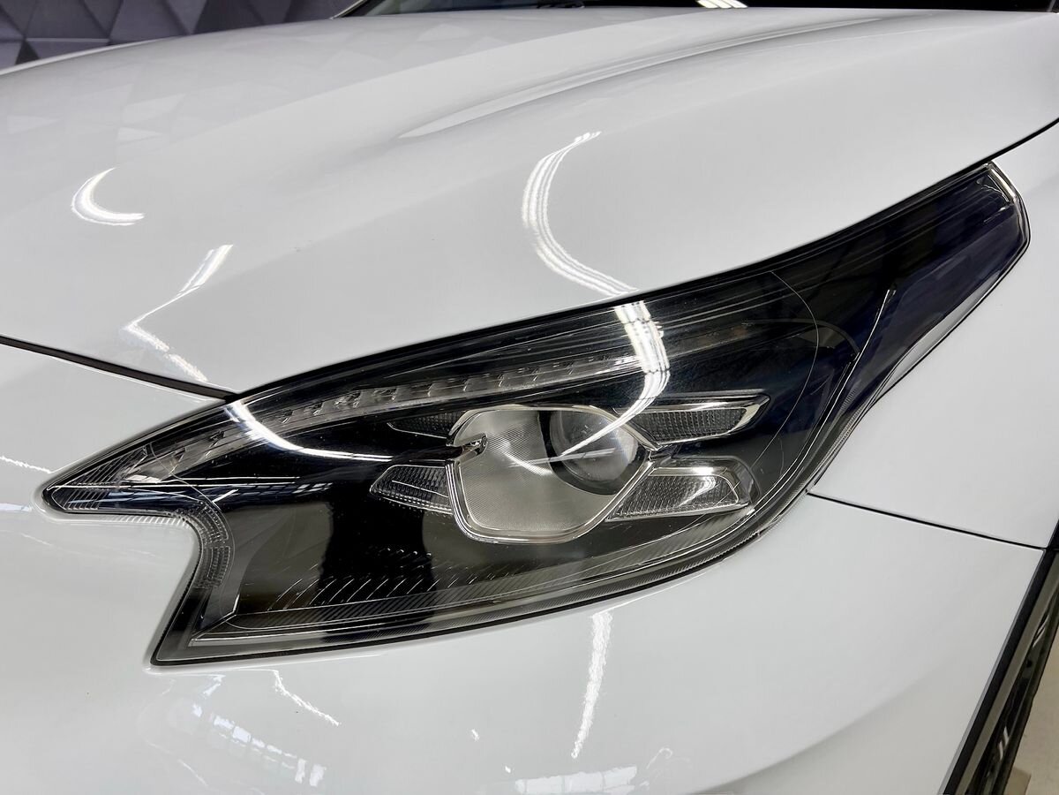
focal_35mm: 26
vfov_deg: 53.1
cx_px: 530
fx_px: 795
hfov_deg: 67.3
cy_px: 398
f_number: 1.5
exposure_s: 1/121
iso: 64
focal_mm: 5.7
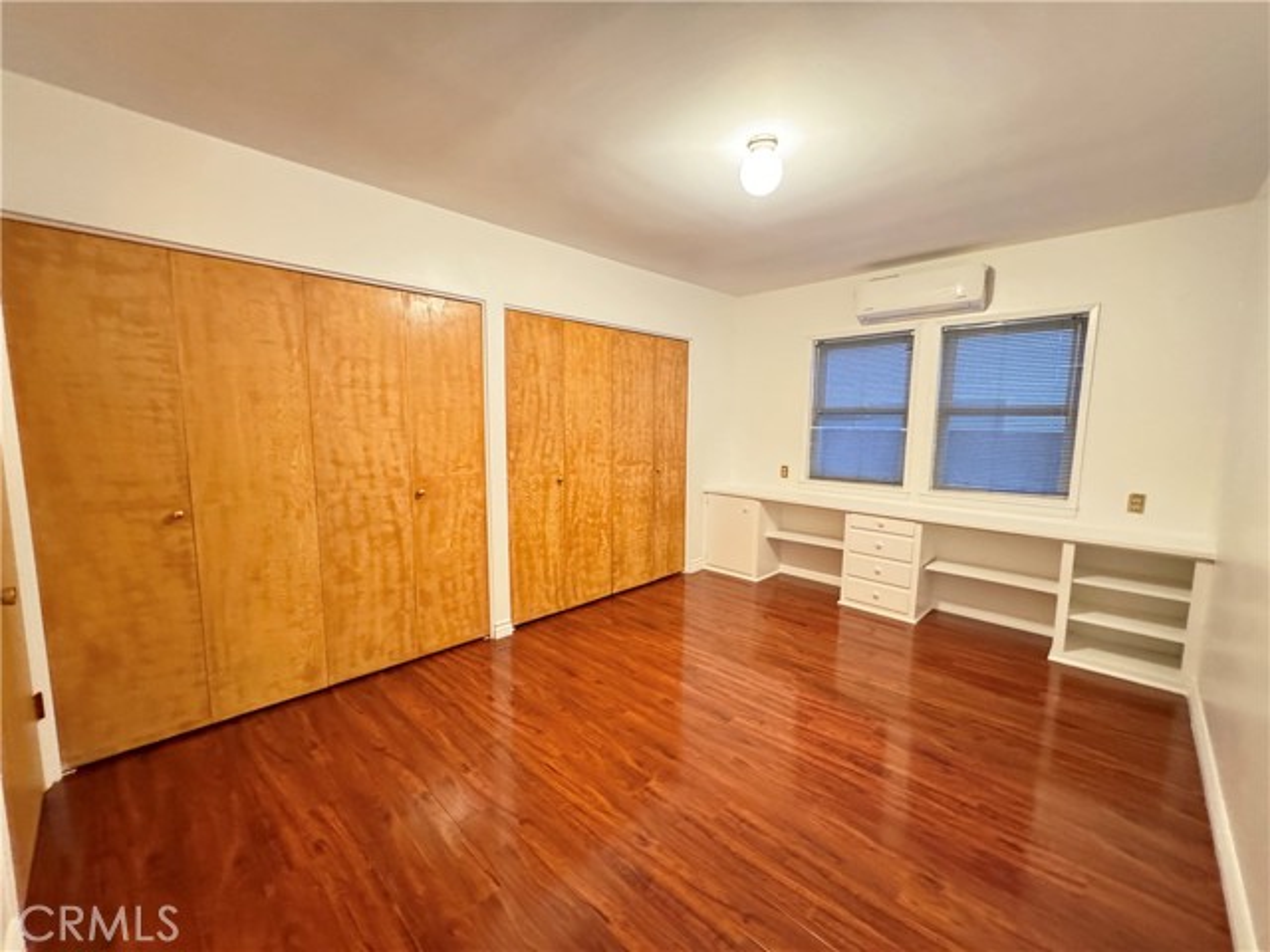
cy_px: 476
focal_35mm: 14
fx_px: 514
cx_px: 635
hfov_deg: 102.1
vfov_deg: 85.7
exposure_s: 1/30
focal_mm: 2.22
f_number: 2.2
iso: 1250
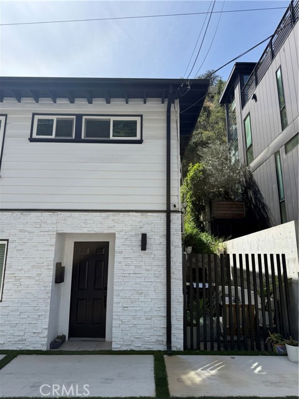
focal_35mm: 24
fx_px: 276
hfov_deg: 56.8
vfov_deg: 71.6
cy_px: 200
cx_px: 150
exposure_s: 1/4405
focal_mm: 6.76
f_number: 1.78
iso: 100
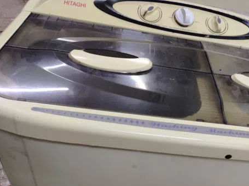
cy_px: 131
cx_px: 158
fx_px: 245
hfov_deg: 53.3
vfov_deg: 41.0
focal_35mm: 34
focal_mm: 5.25
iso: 672
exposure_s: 1/33.3
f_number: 1.75
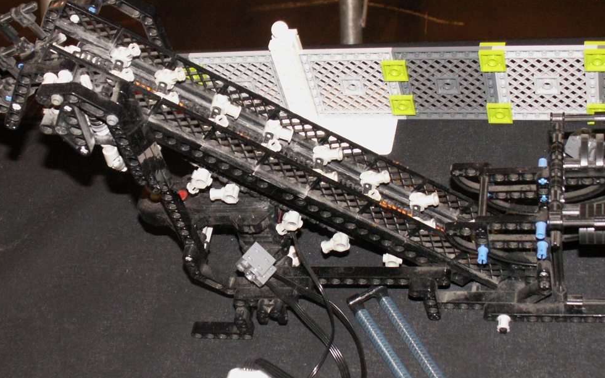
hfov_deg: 31.5
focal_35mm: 65
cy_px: 175
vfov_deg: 20.0
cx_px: 247
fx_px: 1071
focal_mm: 7.39
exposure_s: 1/60
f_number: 2.8
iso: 160
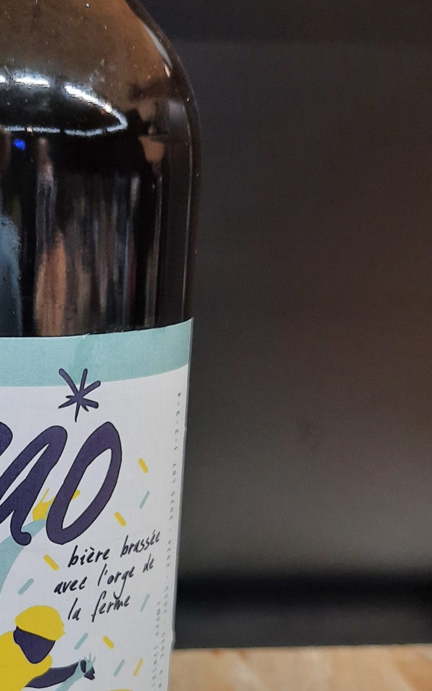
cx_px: -21
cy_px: 487
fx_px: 904
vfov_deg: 41.0
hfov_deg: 25.3
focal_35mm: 48
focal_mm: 4.6
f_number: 2
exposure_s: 1/50
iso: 160
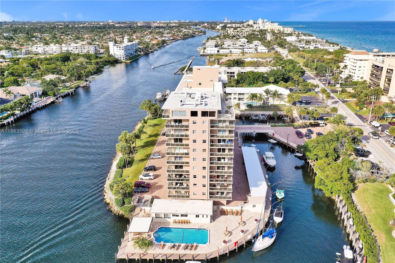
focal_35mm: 28
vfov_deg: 46.4
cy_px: 132
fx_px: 307
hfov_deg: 65.5
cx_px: 198
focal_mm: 10.26
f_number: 5.6
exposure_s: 1/400
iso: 100
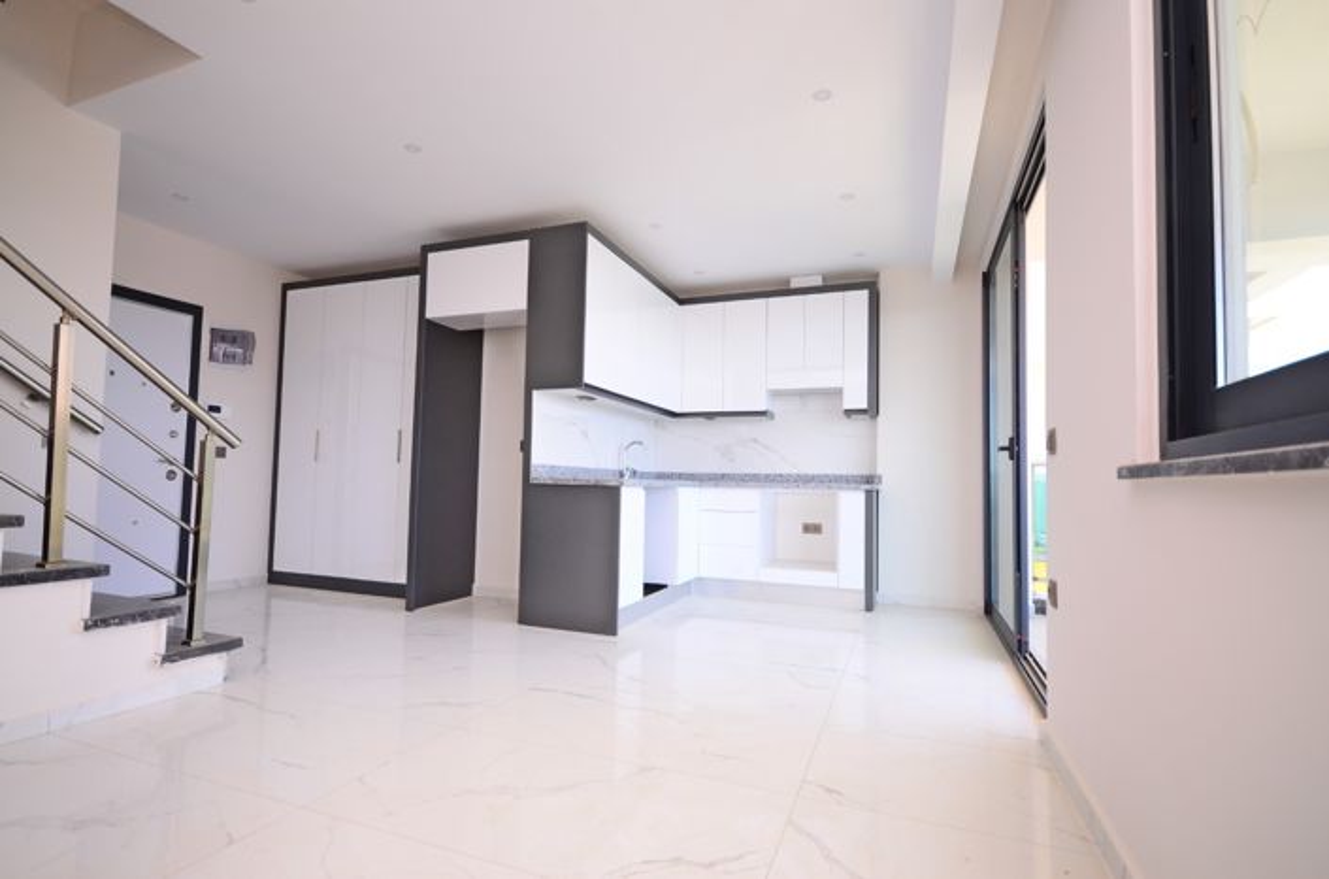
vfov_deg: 67.1
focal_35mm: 18
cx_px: 664
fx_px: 663
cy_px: 440
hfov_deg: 90.2
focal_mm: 12
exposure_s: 1/125
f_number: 5.6
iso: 320
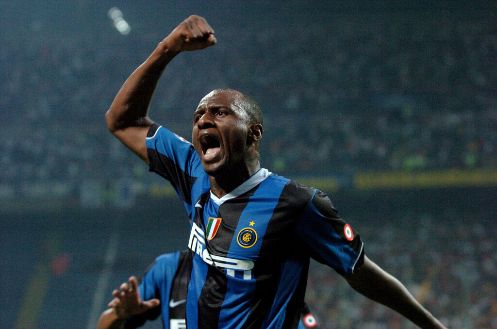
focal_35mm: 120
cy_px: 164
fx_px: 1653
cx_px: 248
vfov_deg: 11.4
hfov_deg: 17.1
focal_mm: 80
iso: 800
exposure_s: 1/500
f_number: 3.2
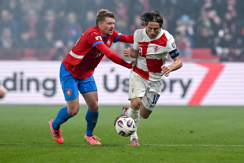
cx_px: 122
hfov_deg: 5.2
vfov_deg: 3.4
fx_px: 2711
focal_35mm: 400
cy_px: 82
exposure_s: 1/3200
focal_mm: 400
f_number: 4
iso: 4000
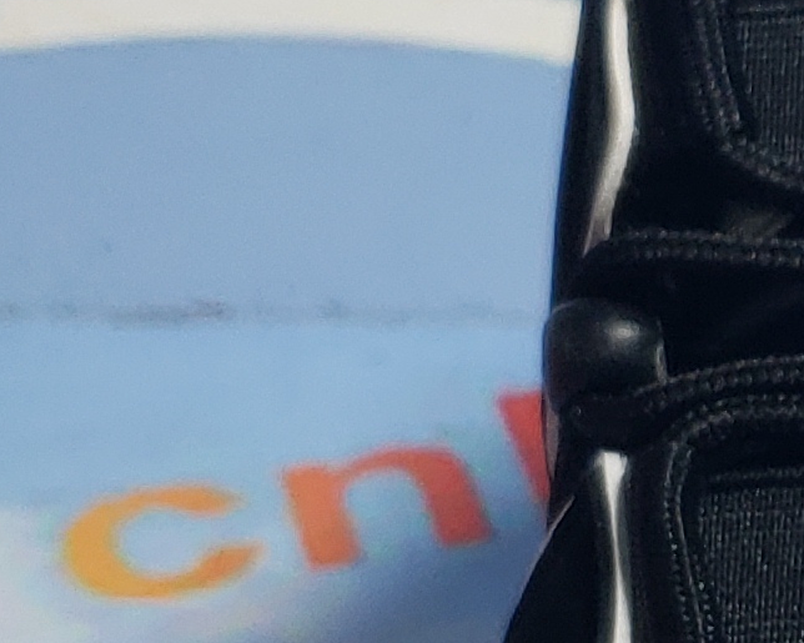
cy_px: 733
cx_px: 1467
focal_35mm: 159
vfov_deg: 9.6
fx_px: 3783
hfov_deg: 11.3
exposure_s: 1/325
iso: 50
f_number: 1.5
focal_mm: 4.3
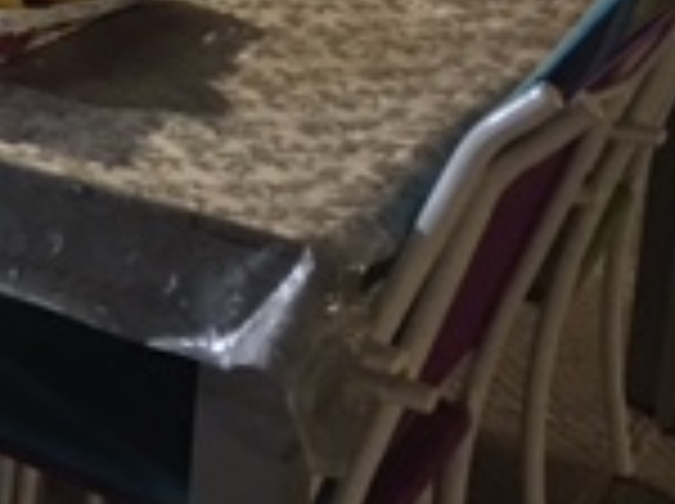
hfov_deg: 14.0
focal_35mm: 124
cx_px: -576
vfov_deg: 11.3
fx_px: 2414
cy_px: -306
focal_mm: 4.15
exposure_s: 1/8
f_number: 2.2
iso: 100
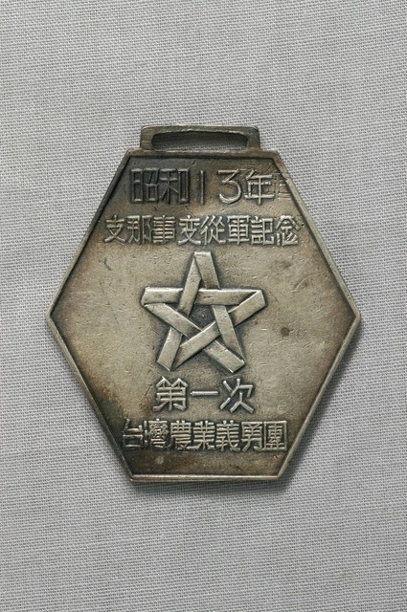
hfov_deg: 15.1
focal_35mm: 90
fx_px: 1530
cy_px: 306
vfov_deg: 22.6
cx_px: 204
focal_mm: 60
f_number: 8
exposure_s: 1/20
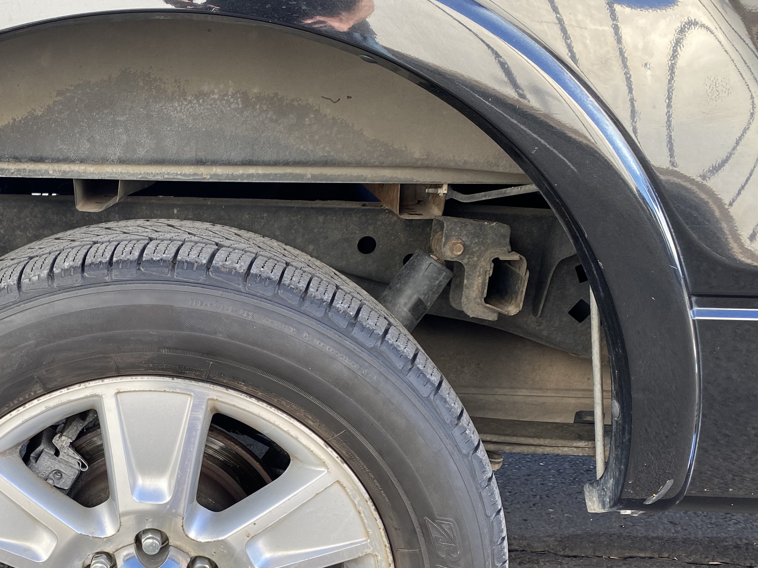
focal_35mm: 44
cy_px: 448
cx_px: 141
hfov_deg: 41.0
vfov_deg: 32.1
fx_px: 963
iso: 32
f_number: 1.8
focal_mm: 4.25
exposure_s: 1/168
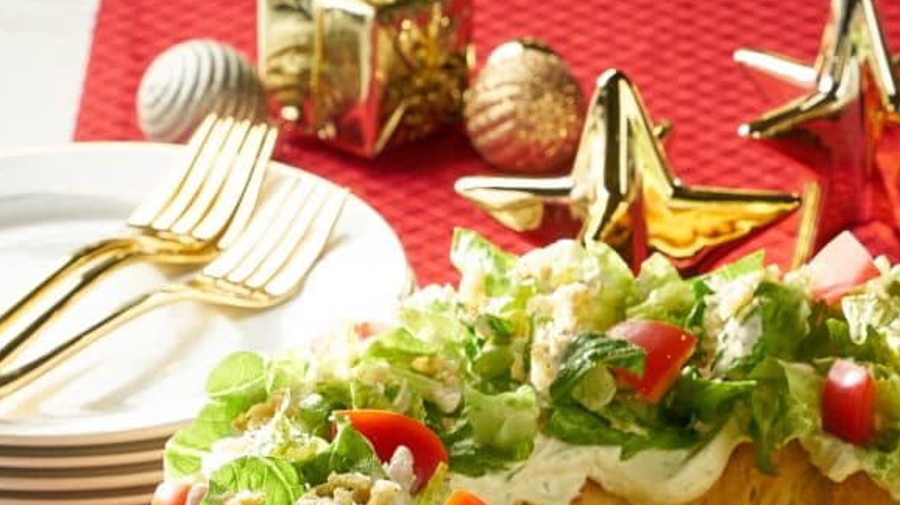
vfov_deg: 5.5
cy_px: 617
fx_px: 5200
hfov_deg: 9.9
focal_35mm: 218
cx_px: 666
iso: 1000
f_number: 11
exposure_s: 1/30
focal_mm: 100
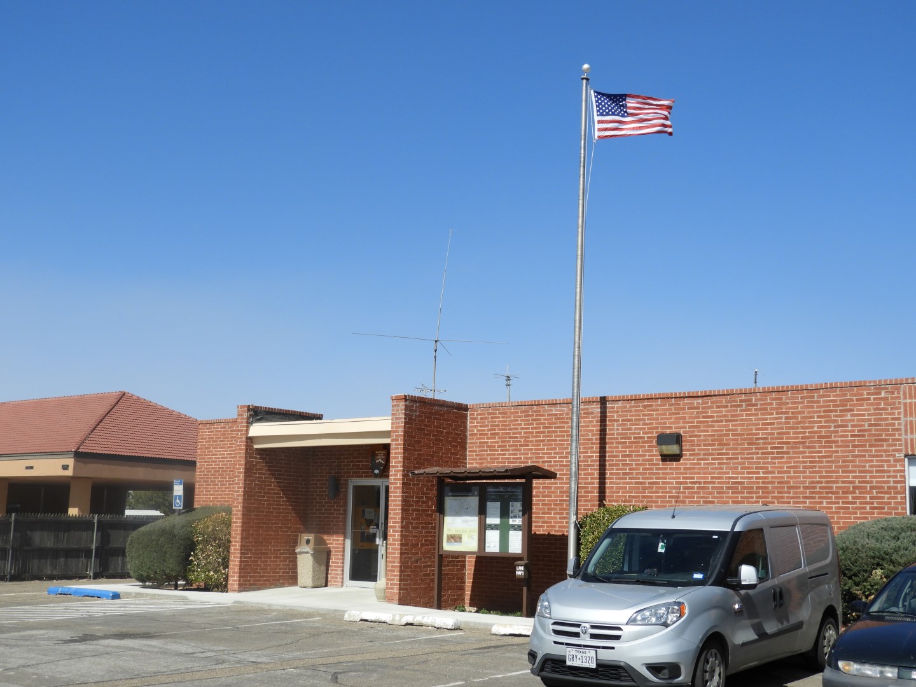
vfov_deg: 32.2
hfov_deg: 42.1
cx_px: 458
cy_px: 344
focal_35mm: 45
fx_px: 1191
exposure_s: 1/1250
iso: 100
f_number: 4
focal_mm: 8.1
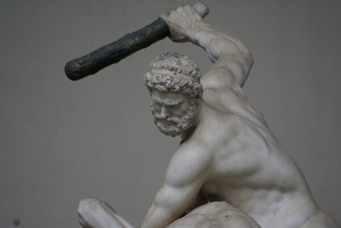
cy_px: 114
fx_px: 3557
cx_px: 170
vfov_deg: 3.7
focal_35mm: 375
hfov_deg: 5.5
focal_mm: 250
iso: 400
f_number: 5
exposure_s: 1/160
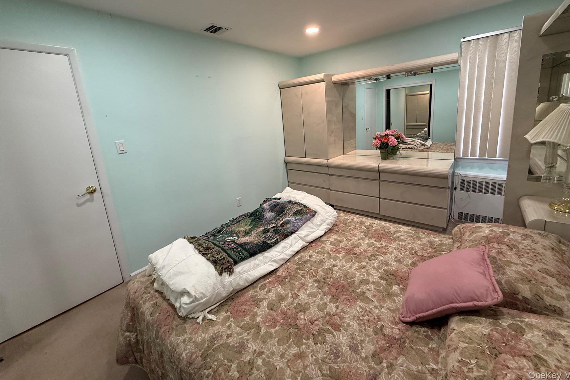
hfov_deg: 100.4
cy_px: 162
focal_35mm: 15
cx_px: 293
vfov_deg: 76.8
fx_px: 237
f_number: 2.2
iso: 250
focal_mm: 2.22
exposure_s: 1/120
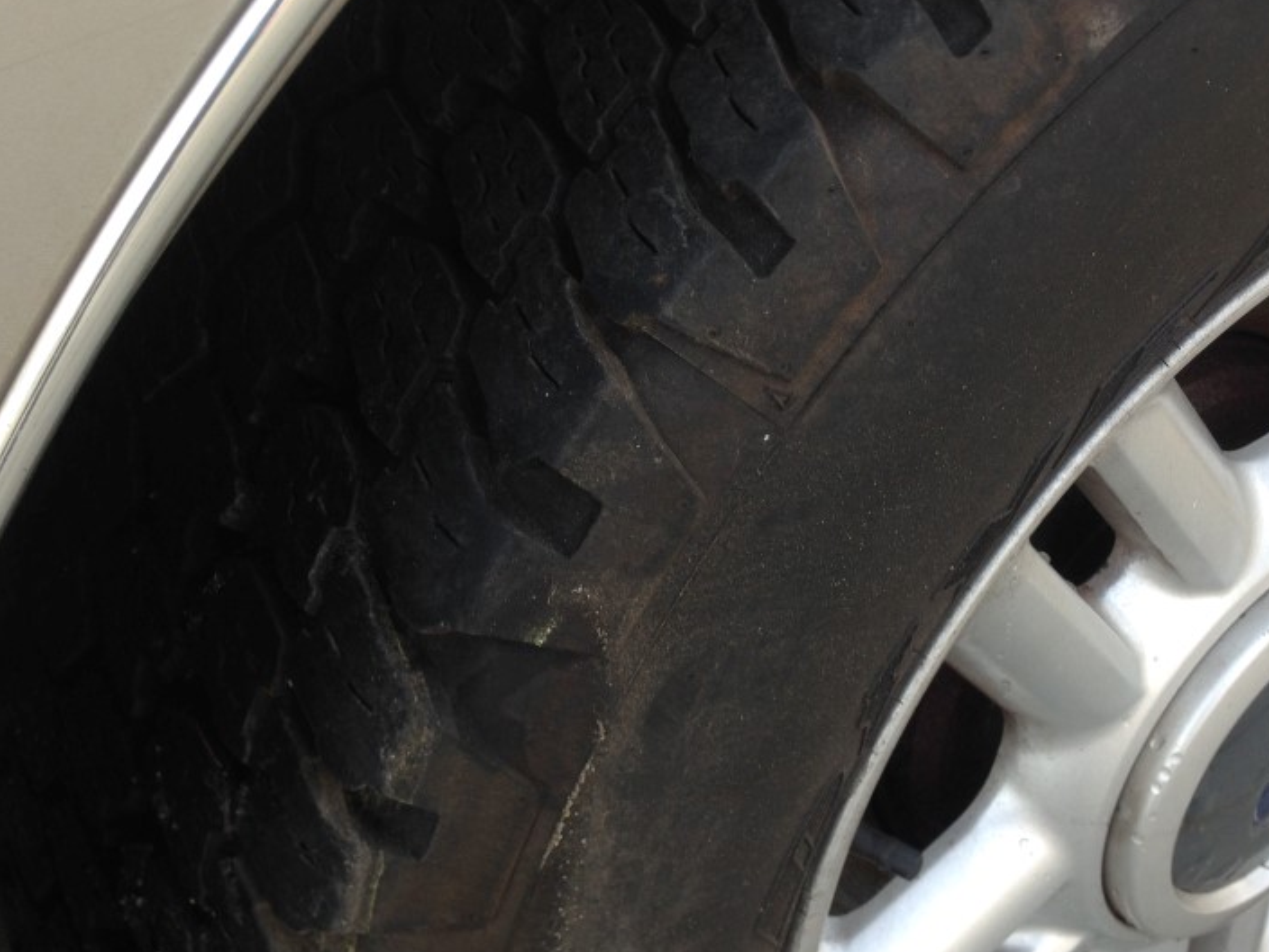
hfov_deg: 39.0
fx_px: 1760
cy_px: 467
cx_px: 889
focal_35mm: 48
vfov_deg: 30.3
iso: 50
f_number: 2.4
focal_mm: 4.12
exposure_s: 1/167
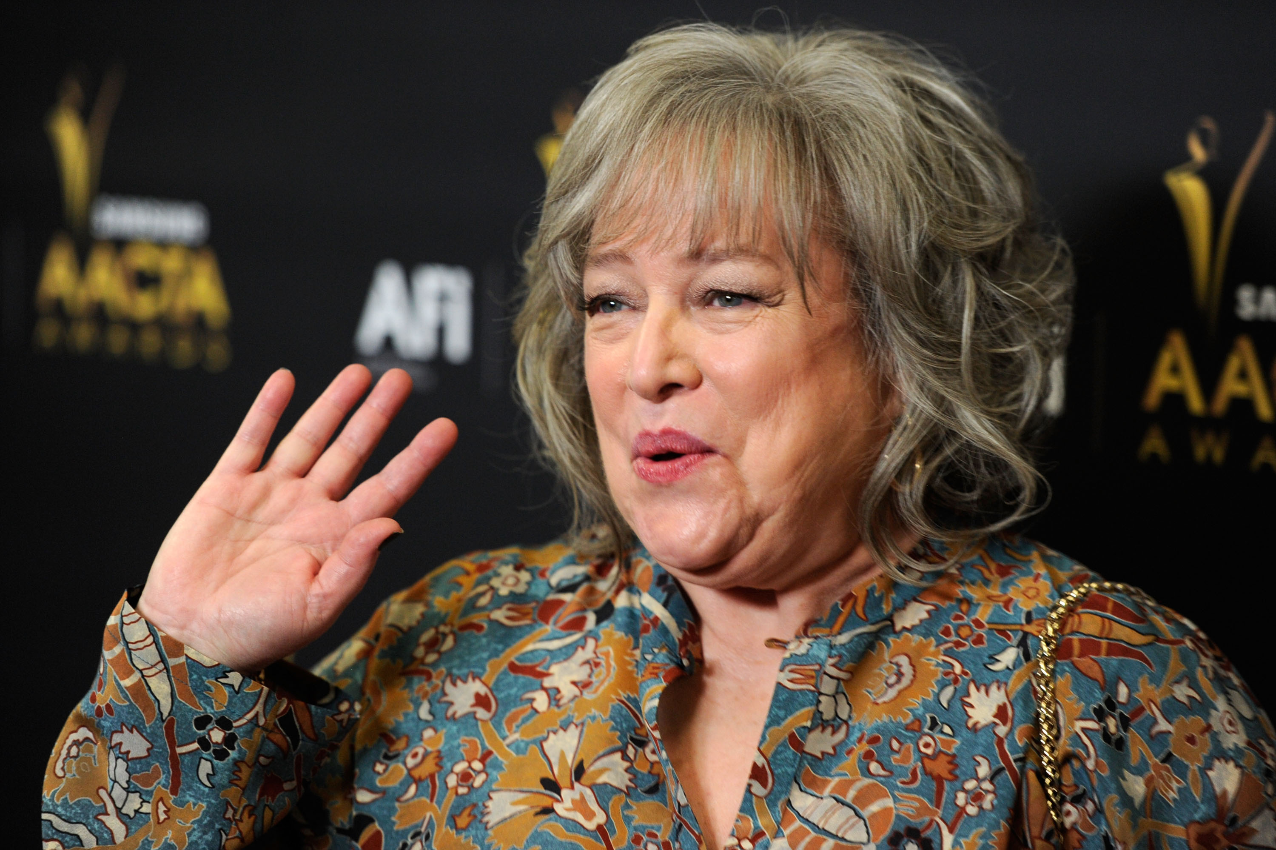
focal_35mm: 160
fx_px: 5669
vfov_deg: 8.6
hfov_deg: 12.8
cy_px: 425
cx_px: 638
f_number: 2.8
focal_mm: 160
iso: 2000
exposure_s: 1/200
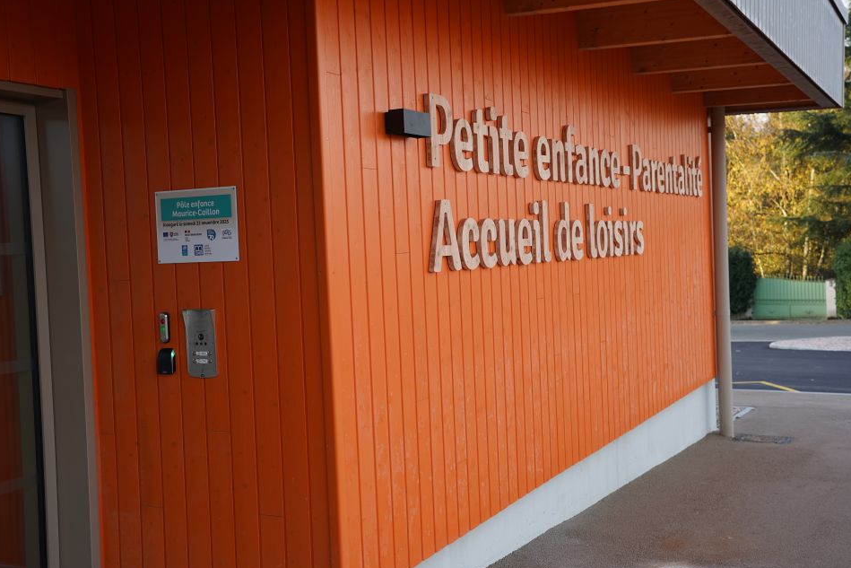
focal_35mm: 41
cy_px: 283
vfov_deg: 32.6
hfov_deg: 47.4
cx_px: 407
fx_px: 969
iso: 100
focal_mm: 38
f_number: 4.5
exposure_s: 1/80
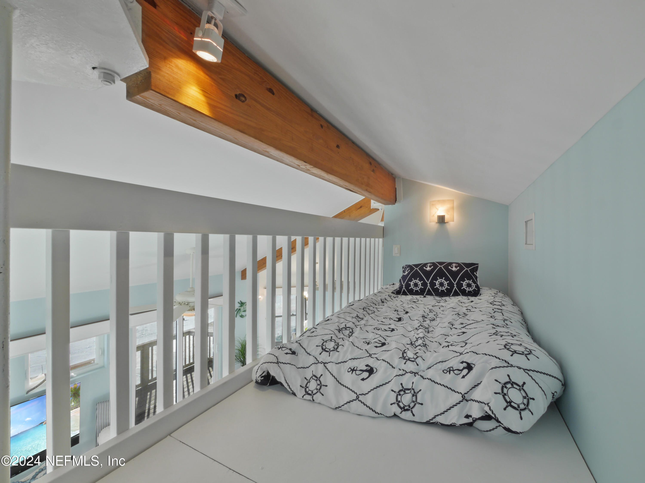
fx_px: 261
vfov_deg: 85.7
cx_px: 322
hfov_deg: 102.1
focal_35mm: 14
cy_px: 242
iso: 400
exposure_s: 1/3
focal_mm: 7
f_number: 16
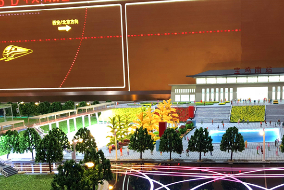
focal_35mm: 49
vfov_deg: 27.1
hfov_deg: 39.8
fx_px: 387
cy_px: 145
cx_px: 193
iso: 40
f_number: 1.8
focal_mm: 3.99
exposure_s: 1/17
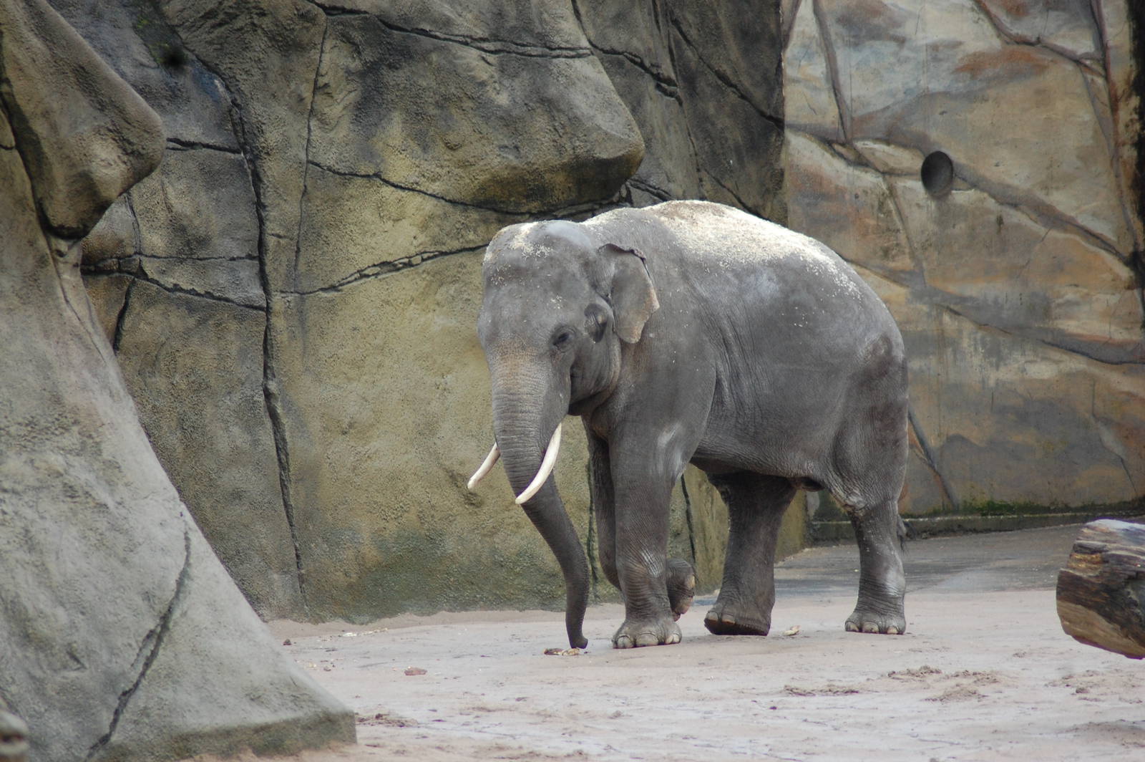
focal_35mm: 450
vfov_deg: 3.0
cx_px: 572
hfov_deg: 4.6
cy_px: 381
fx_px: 14300
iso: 640
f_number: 5.6
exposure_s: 1/500
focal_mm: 300
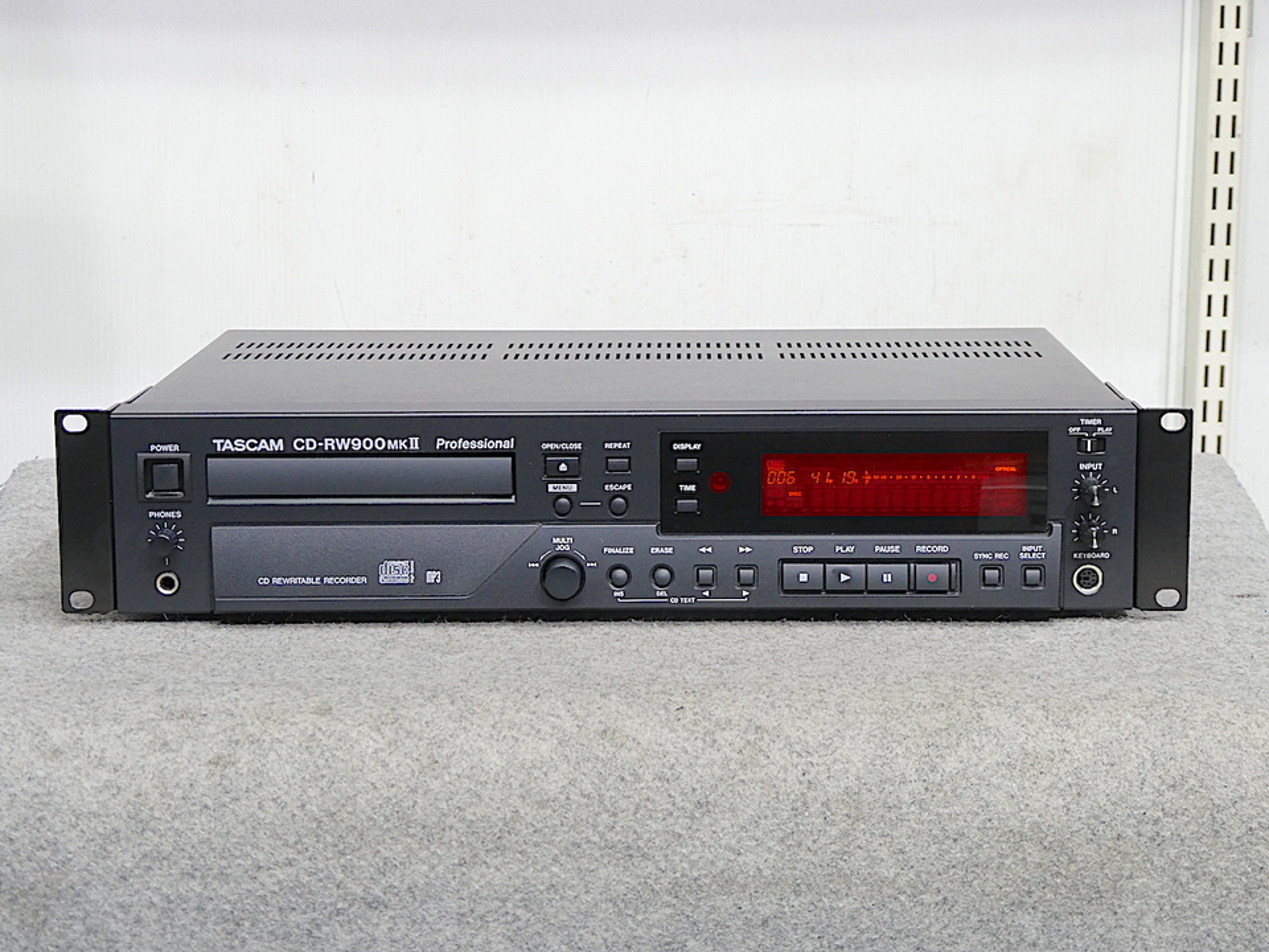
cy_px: 476
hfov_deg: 27.8
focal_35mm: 70
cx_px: 634
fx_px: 2566
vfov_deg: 21.0
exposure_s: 1/6
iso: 200
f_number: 4.5
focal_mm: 12.5
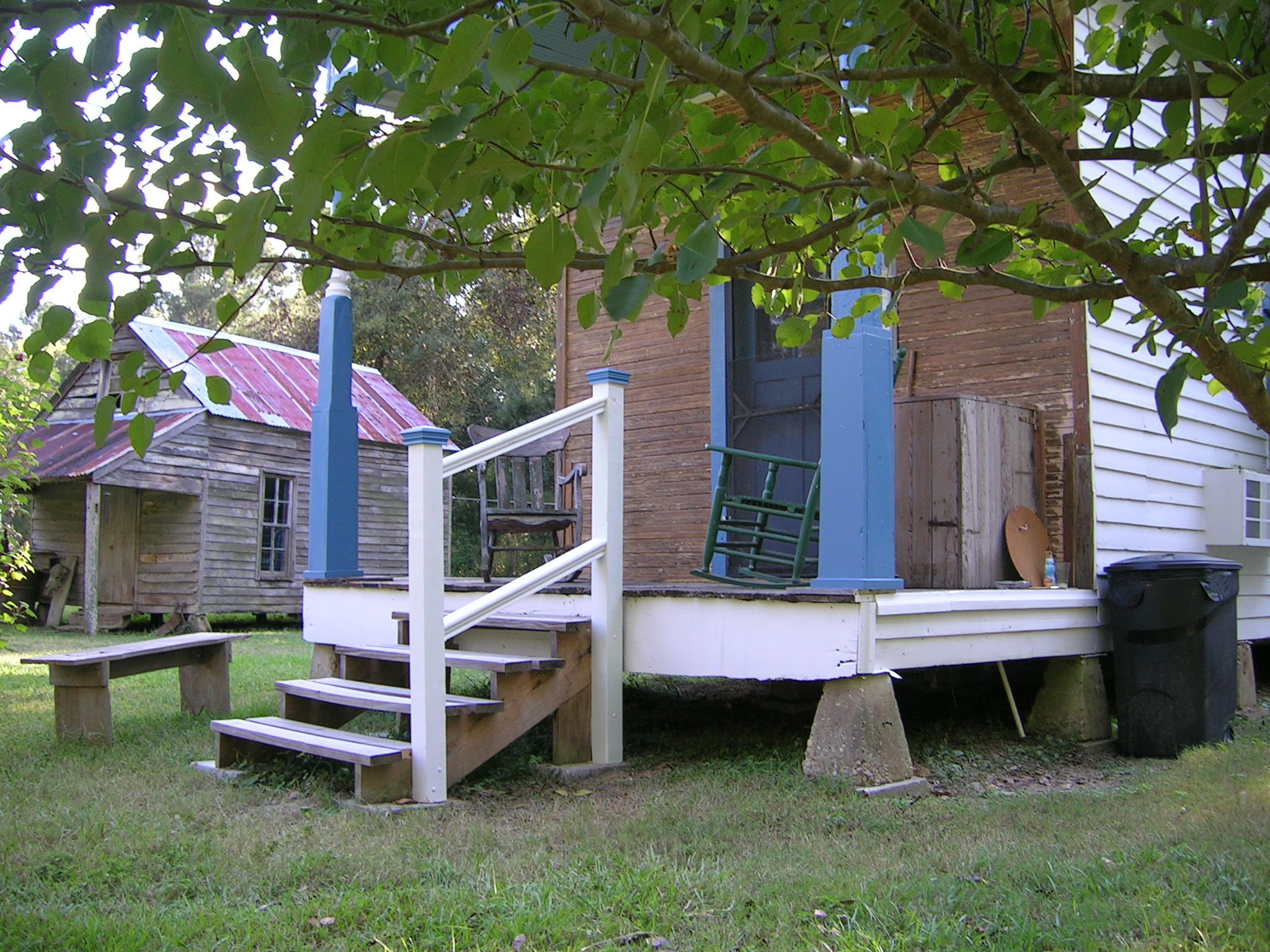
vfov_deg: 40.7
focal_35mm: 35
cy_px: 476
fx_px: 1284
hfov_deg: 52.6
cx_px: 635
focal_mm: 5.4
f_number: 2.8
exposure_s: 1/61.2
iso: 50
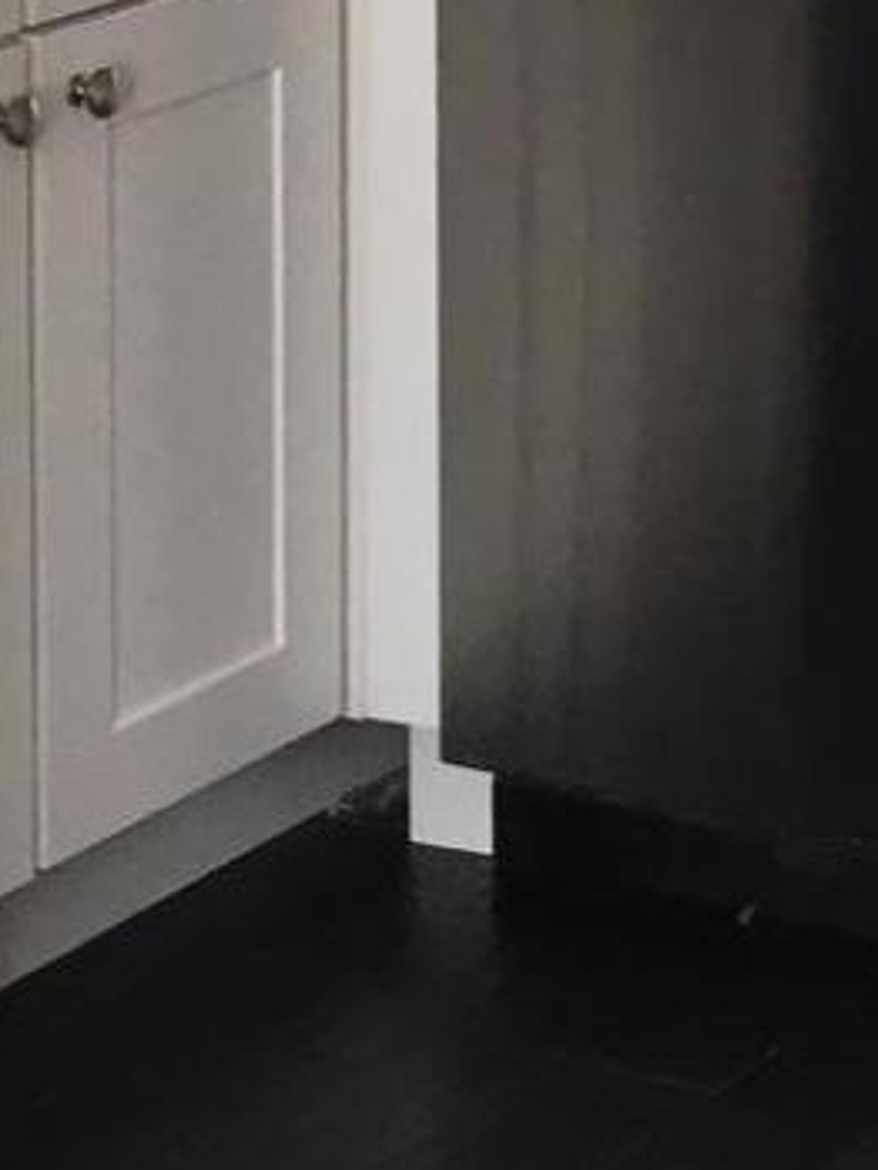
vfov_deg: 11.5
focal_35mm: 166
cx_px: 1015
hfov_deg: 8.9
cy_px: -422
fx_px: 5610
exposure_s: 1/30
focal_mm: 4.15
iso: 25
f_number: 2.2
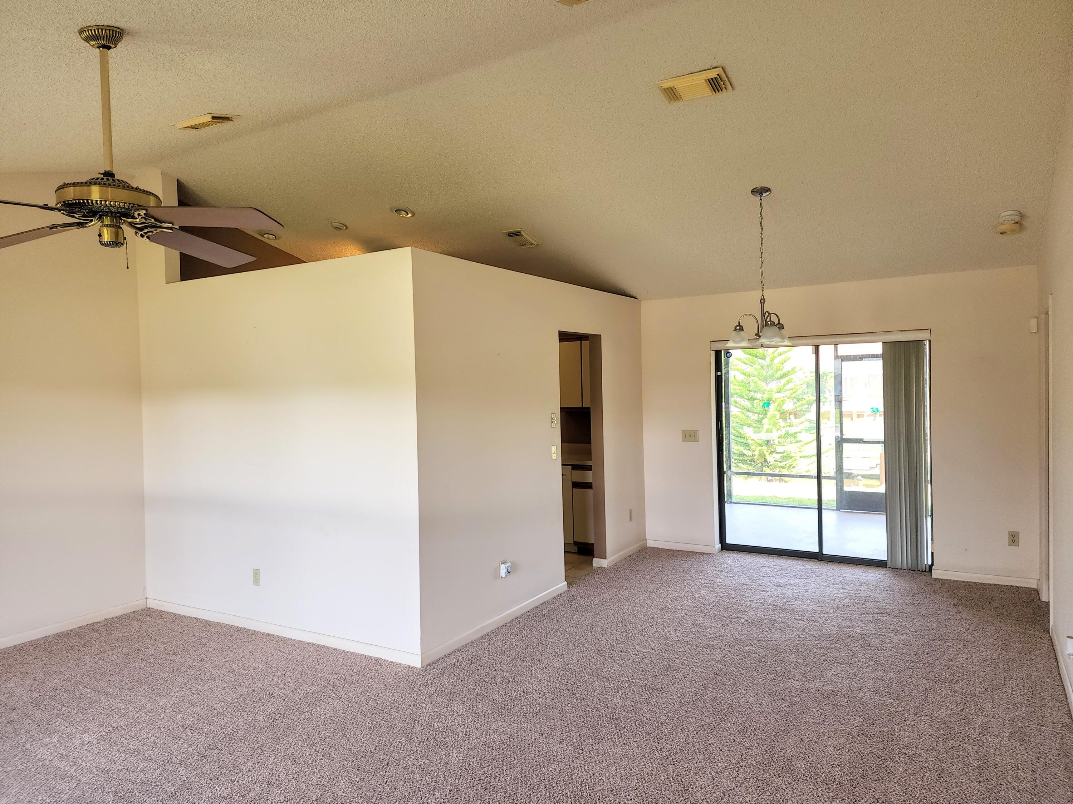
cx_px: 536
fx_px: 713
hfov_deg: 73.9
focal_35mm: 23
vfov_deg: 58.9
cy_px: 402
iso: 25
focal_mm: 6.4
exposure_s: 1/60
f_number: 1.8
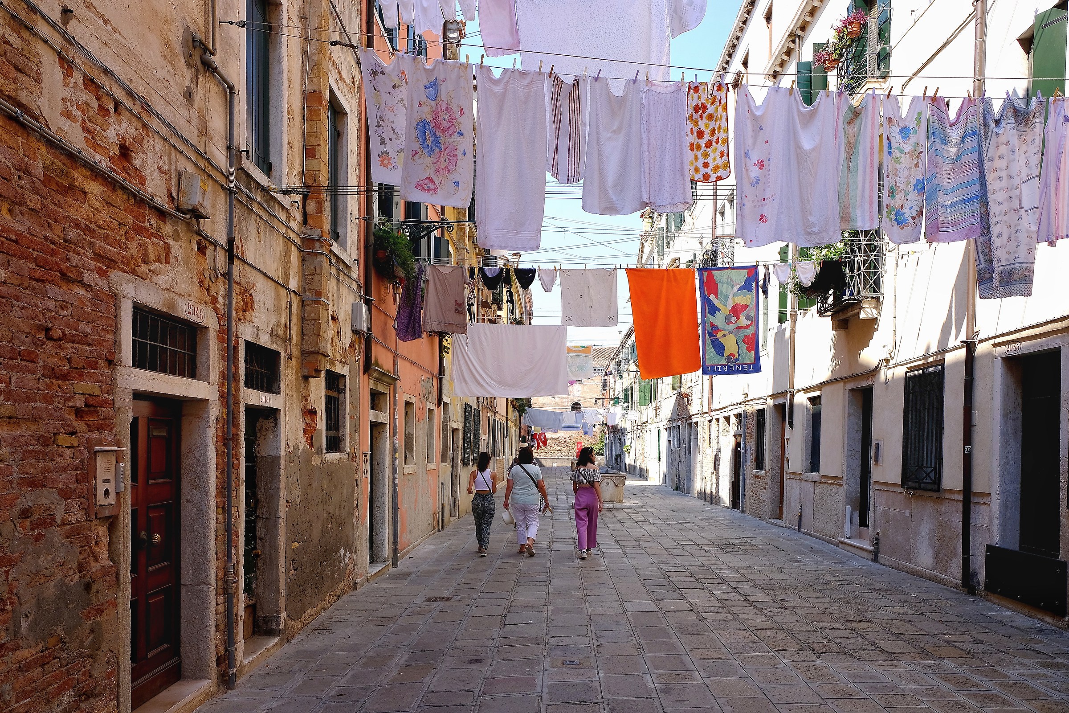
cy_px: 356
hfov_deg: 67.4
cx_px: 534
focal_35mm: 27
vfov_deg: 47.9
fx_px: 802
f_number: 5.6
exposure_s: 1/750
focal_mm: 18
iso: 400
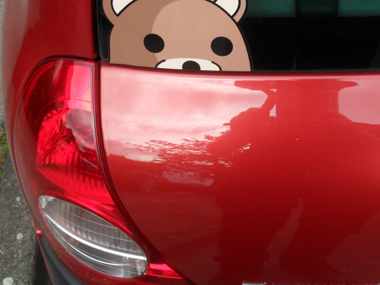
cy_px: 79
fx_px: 560
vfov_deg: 28.2
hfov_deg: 37.3
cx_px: 237
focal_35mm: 51
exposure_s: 1/350
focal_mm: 6.3
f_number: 3.2
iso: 100
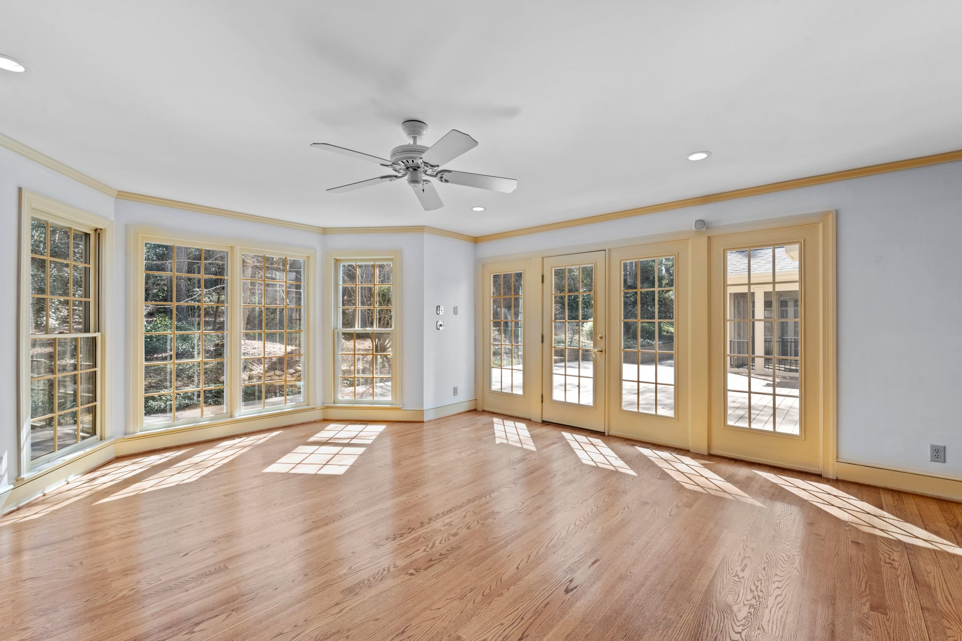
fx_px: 401
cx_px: 481
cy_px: 320
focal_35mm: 15
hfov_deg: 100.4
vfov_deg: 77.3
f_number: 7.1
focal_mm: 15
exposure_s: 1/20
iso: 400
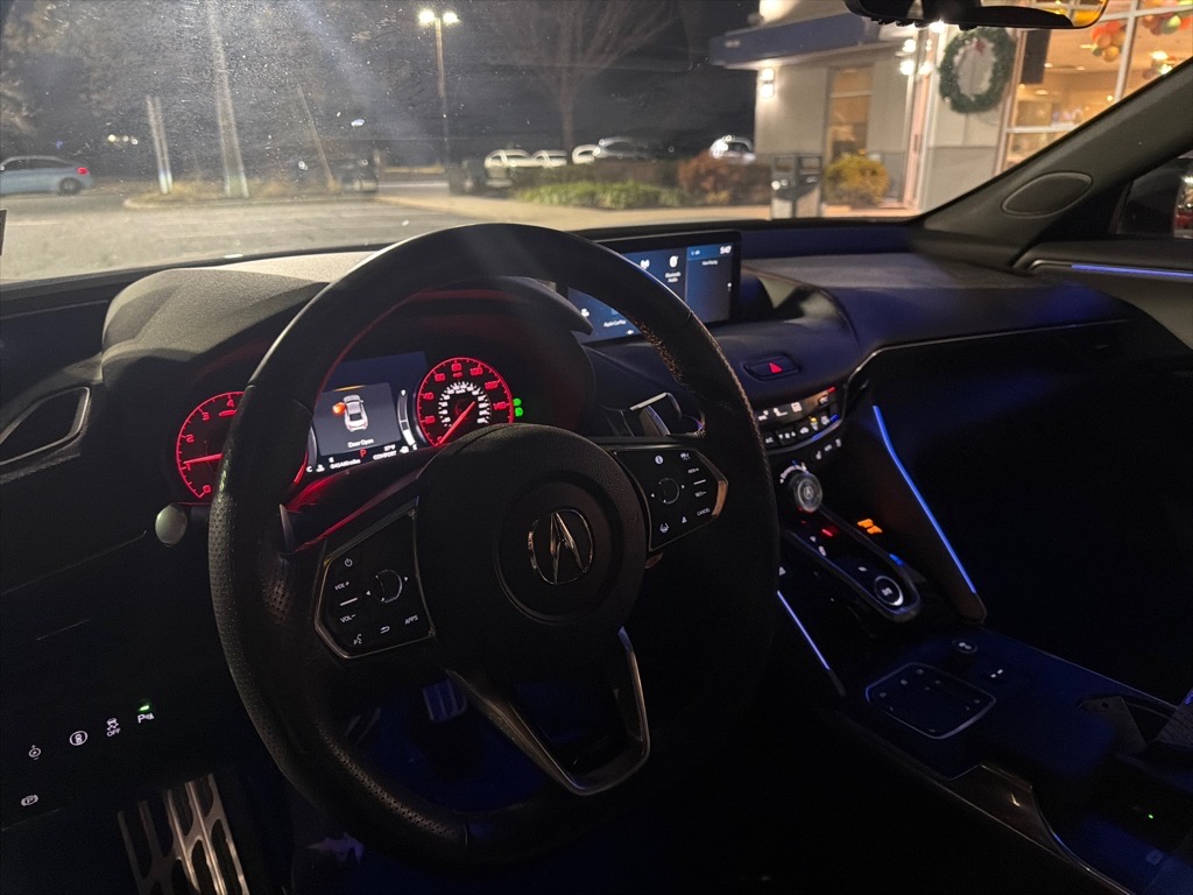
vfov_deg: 56.8
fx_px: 827
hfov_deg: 71.6
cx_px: 596
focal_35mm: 24
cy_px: 448
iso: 1250
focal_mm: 6.76
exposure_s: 1/30
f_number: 1.78
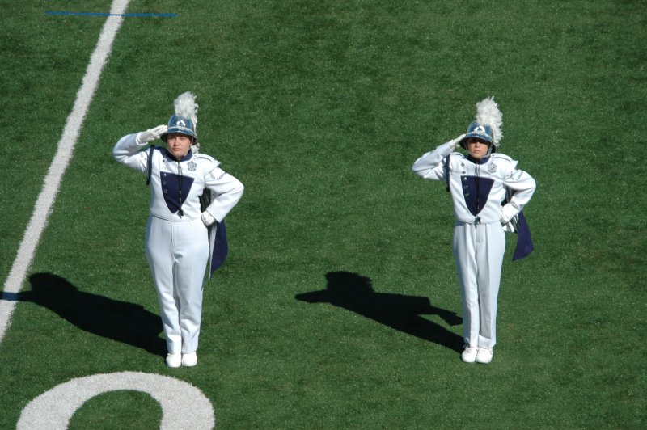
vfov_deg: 3.5
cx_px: 324
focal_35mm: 390
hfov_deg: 5.3
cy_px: 215
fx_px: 7003
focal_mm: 260
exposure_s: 1/1250
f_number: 5.6
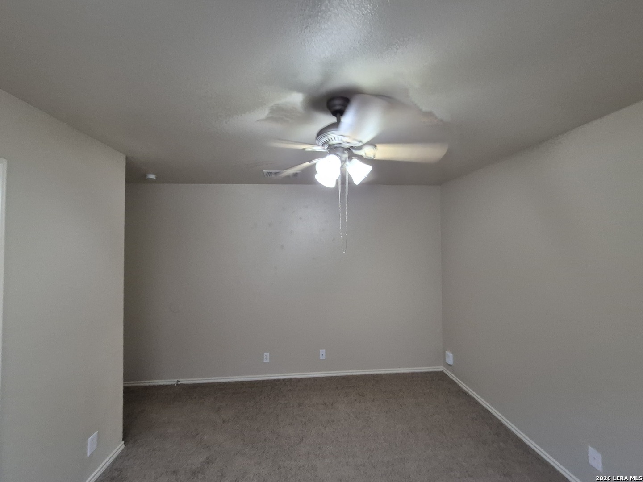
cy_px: 241
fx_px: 241
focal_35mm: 13
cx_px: 322
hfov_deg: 106.2
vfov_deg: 89.9
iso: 500
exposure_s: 1/60
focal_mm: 1.74
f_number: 2.2
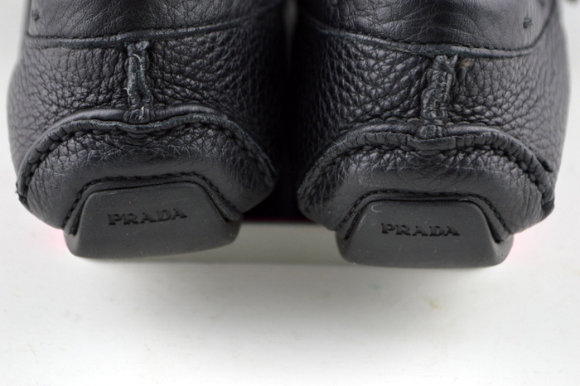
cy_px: 193
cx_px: 290
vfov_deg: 16.5
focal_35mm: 82
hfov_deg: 24.6
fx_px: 1328
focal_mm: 55
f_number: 5.6
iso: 400
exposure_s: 1/40
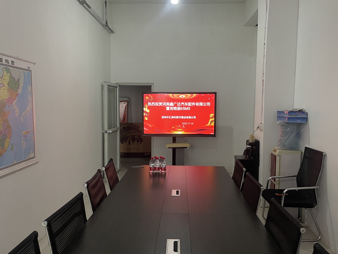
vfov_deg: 51.3
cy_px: 129
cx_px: 171
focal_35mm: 27
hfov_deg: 65.3
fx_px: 264
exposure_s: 1/50
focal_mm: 4.2
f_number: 1.6
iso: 160
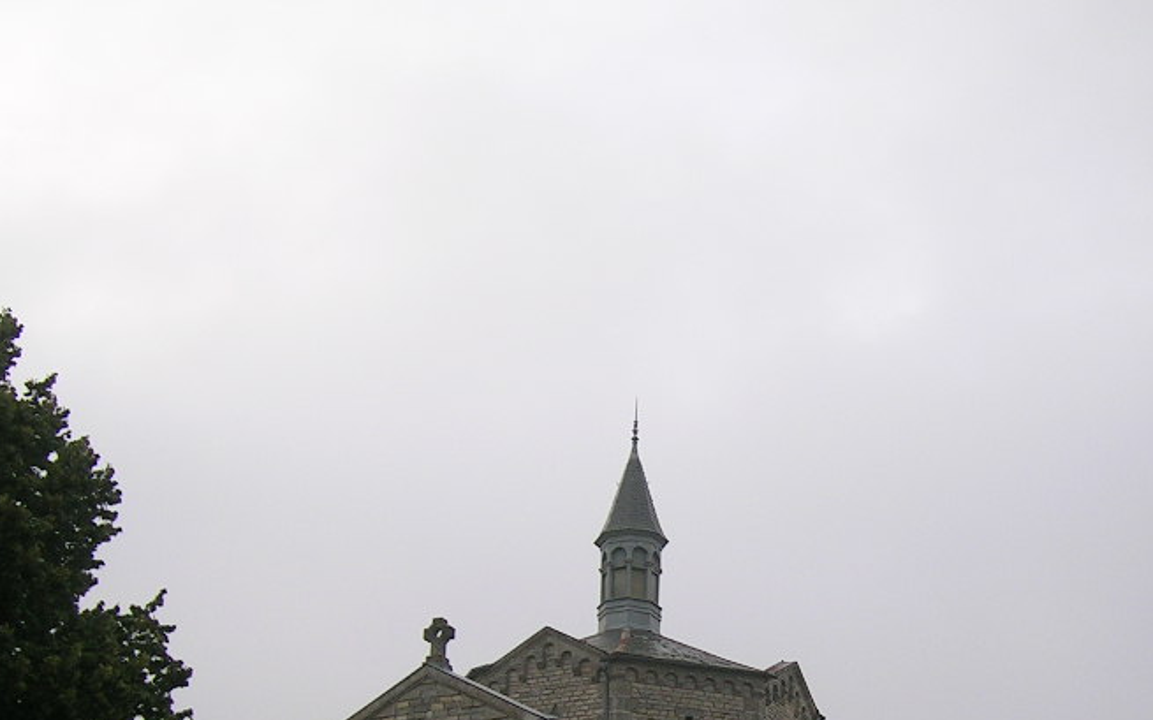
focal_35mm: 58
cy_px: 648
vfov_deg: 21.8
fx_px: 1822
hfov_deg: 34.6
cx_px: 817
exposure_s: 1/241
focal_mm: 5.4
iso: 50
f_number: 2.8
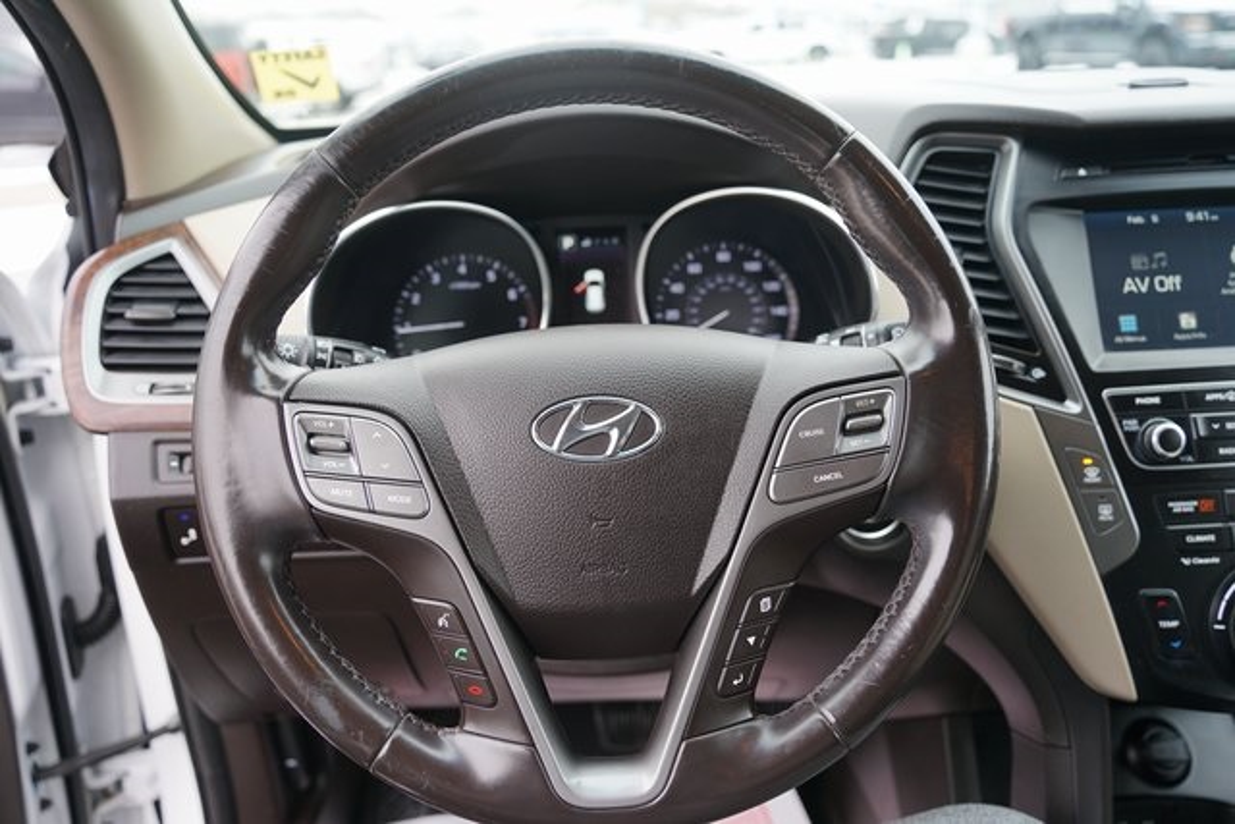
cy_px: 412
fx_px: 961
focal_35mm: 28
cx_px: 618
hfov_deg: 65.5
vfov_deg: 46.4
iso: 125
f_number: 4
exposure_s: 1/60
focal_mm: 28
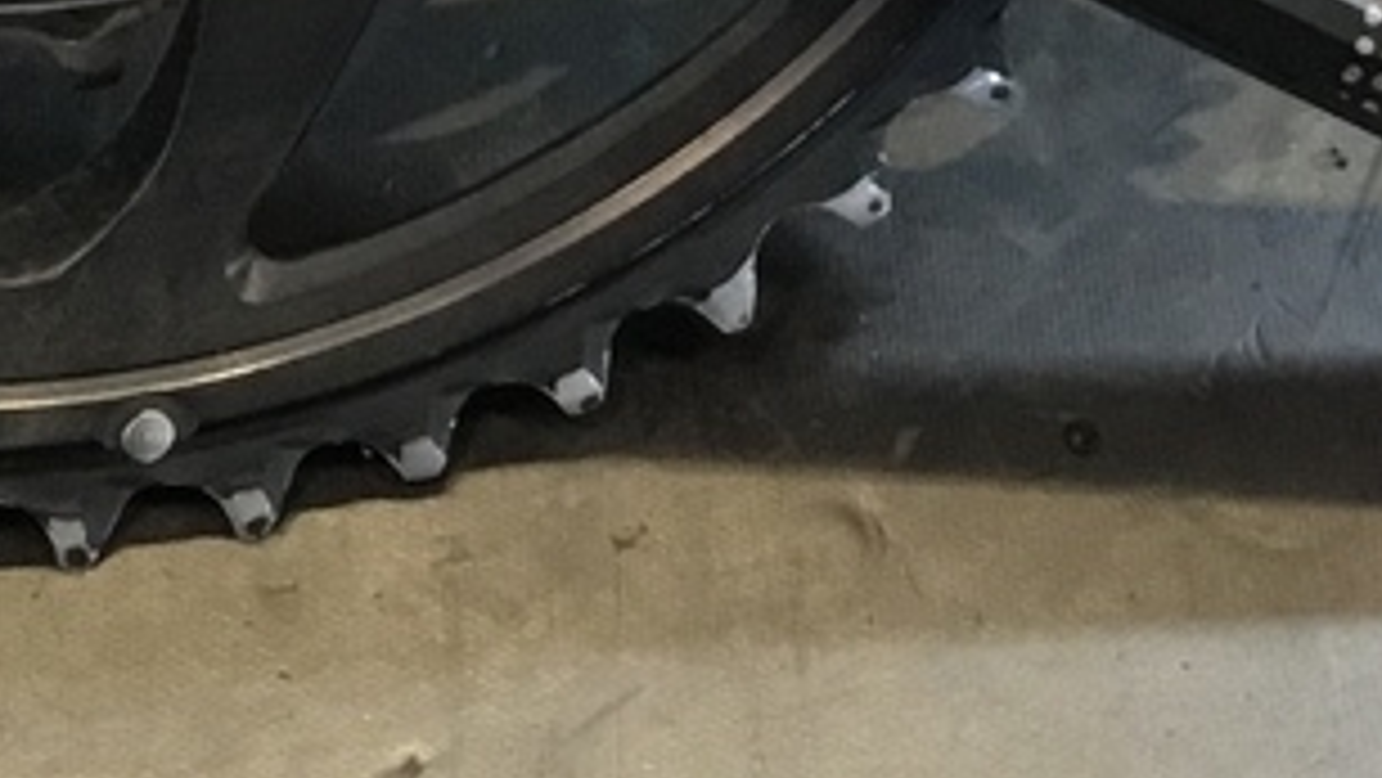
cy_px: -652
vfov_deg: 8.8
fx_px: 4839
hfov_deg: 16.3
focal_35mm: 132
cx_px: 666
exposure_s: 1/30
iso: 160
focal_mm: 3.3
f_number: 2.4
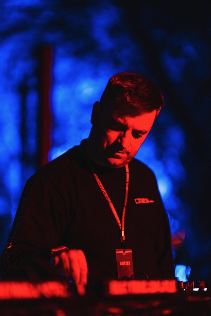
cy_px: 158
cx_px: 106
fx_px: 923
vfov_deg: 19.5
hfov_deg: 13.0
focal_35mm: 105
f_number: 1.4
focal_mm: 105
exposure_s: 1/125
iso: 800
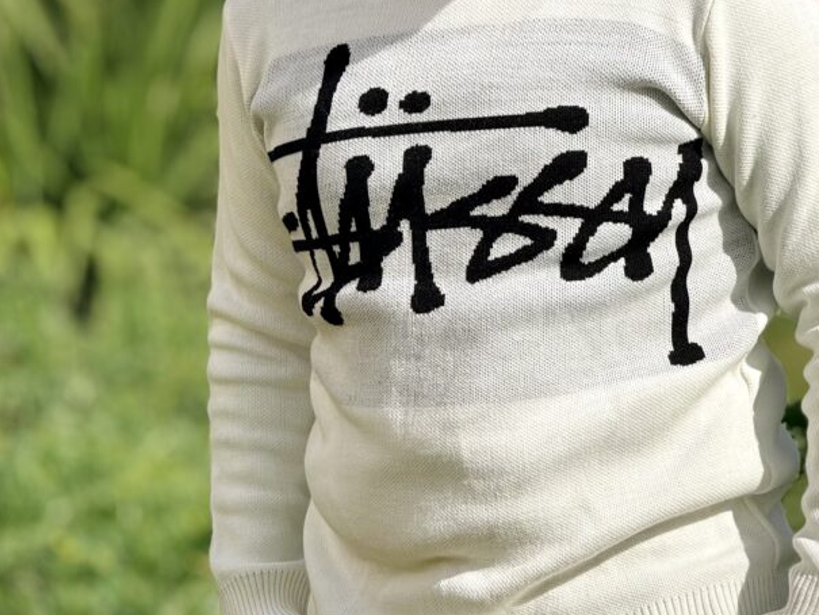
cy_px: 125
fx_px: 4804
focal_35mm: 203
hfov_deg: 9.7
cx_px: 391
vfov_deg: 7.3
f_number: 2.8
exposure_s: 1/3344
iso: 64
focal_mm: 15.66
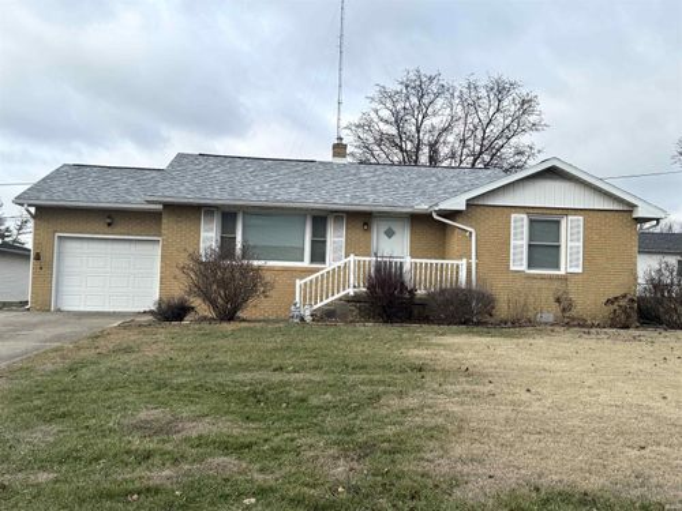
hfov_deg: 50.1
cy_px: 256
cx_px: 341
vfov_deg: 38.7
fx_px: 729
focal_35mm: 37
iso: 80
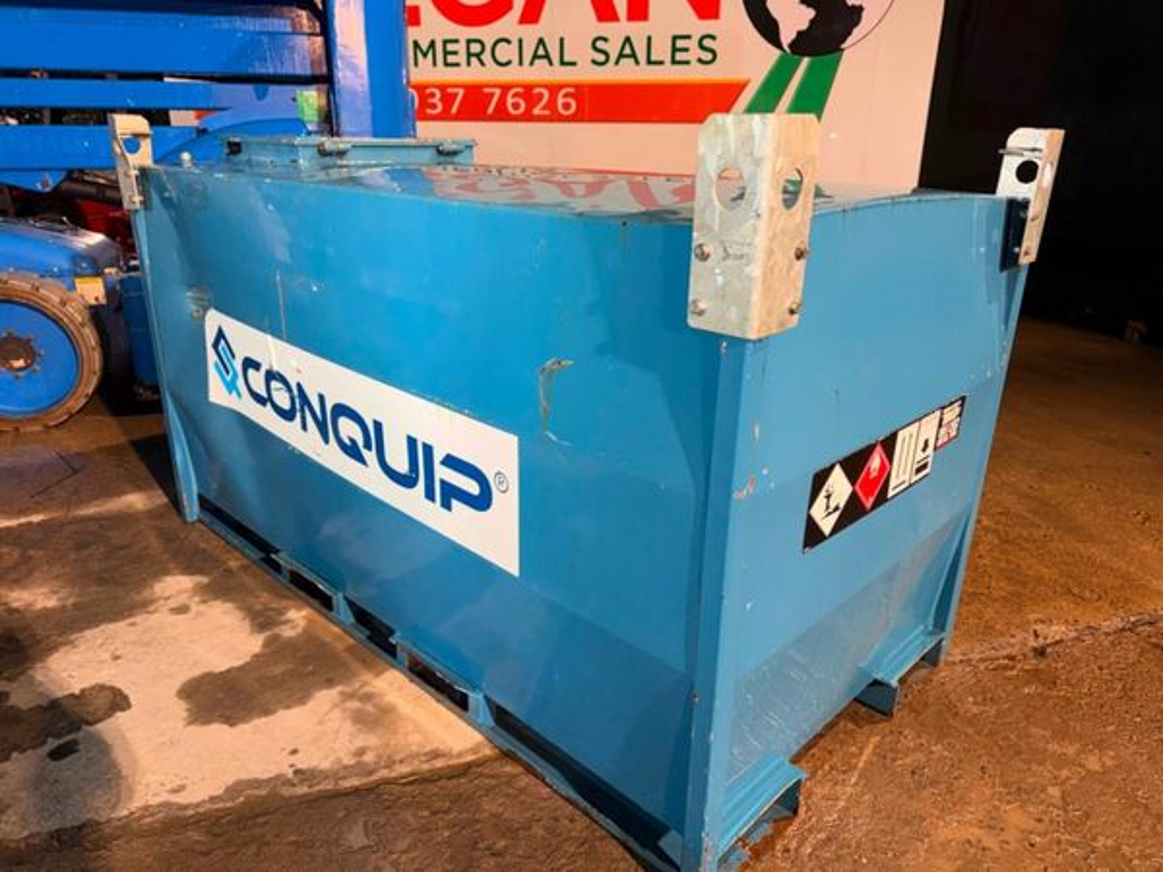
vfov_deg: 56.8
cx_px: 582
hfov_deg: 71.6
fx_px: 806
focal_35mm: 24
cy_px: 436
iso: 64
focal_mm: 6.76
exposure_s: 1/18
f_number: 1.78
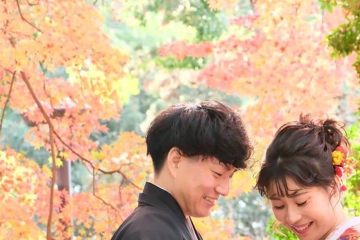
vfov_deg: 6.2
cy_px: 214
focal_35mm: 220
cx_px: 276
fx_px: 2200
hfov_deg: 9.3
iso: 800
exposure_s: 1/60
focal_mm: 70
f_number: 6.3
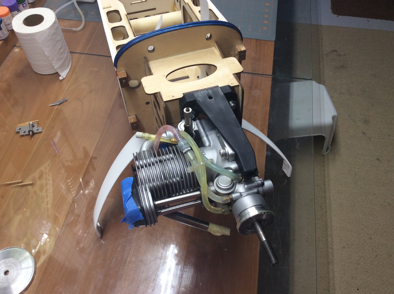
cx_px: 197
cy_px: 147
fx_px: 364
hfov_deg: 56.9
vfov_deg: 44.1
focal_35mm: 32
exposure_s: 1/60
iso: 32
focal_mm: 3.3
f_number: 2.4
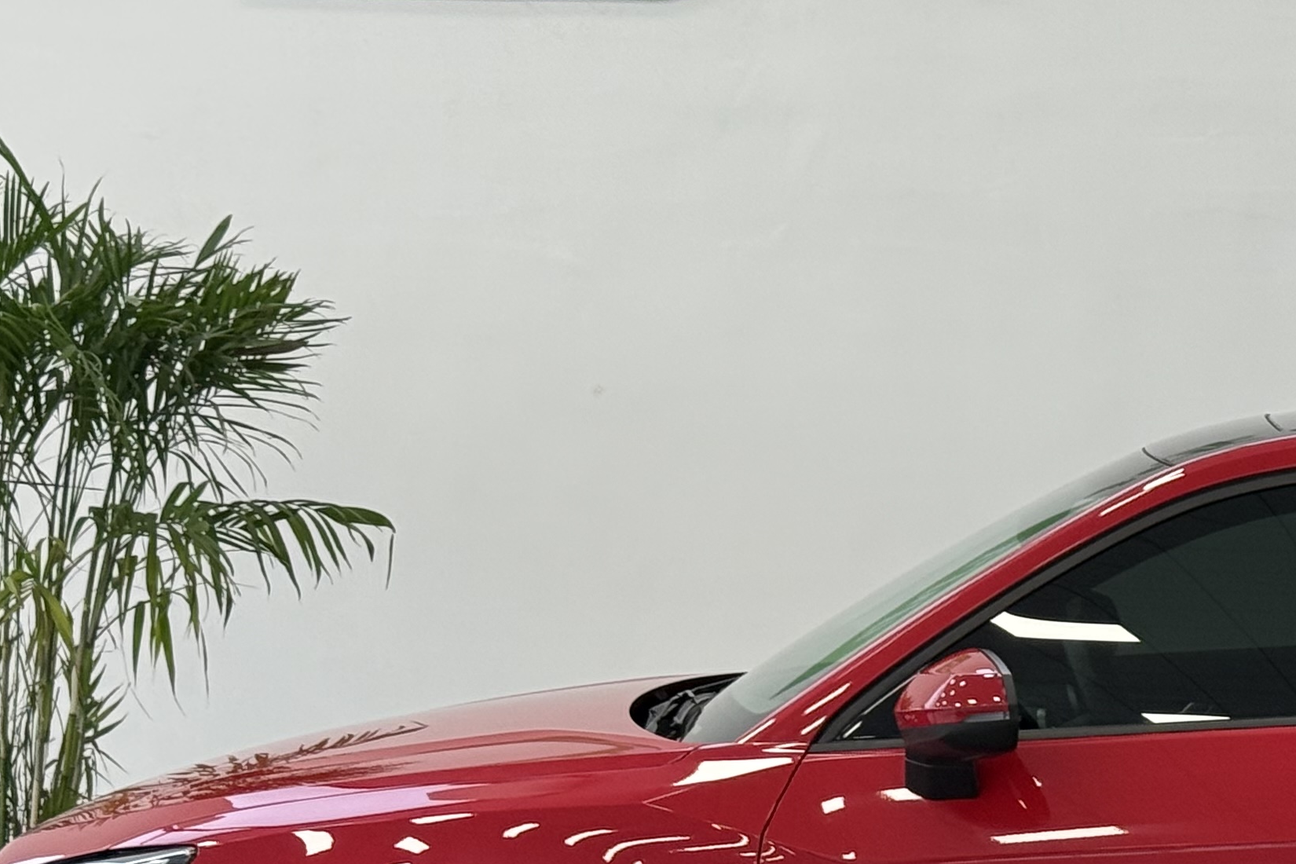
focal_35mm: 122
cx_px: 1322
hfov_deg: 16.4
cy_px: 653
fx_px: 4392
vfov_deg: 11.2
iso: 100
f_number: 1.78
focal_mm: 6.76
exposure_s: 1/98
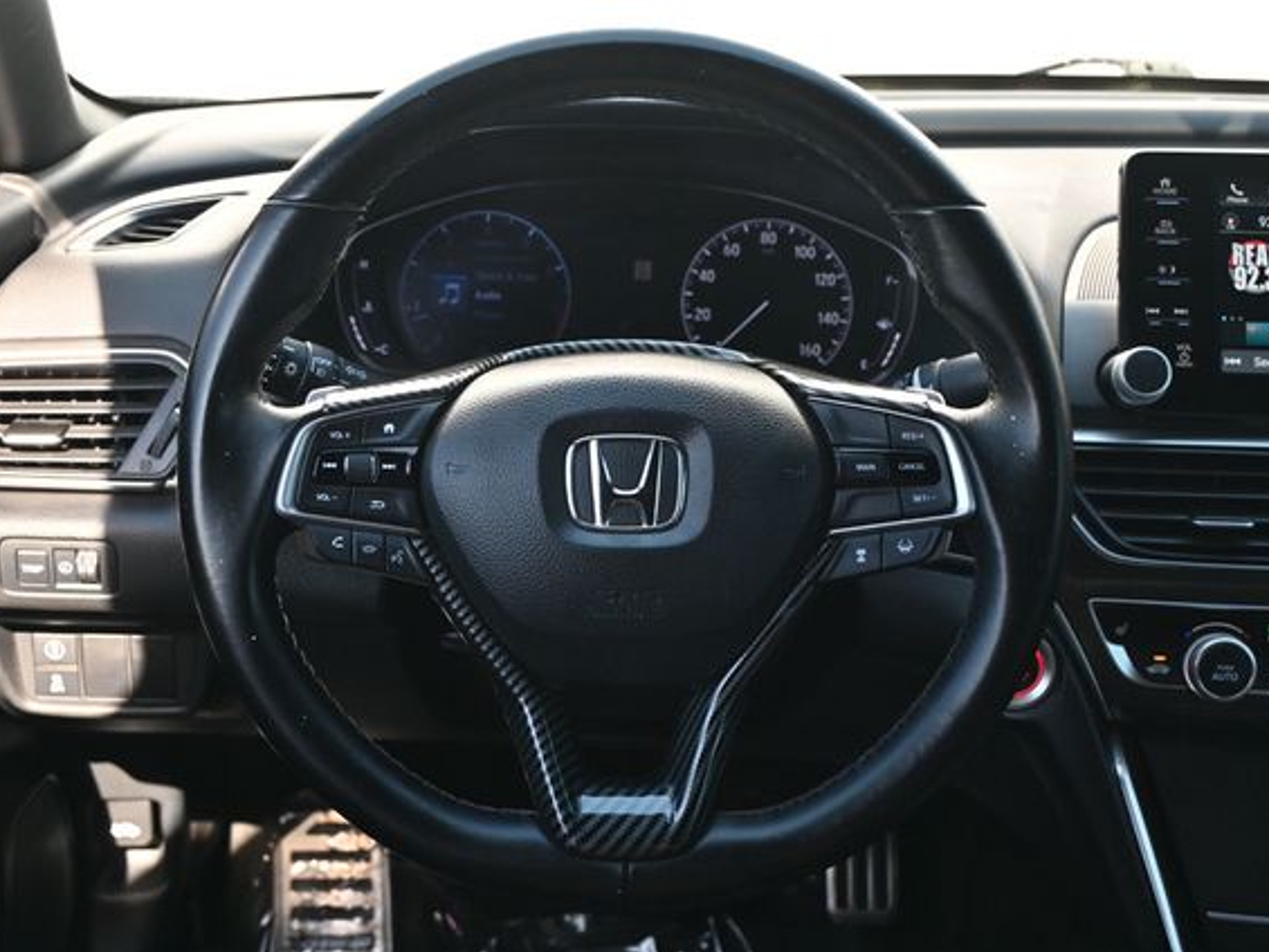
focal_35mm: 50
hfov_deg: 38.3
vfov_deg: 29.2
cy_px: 476
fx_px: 1827
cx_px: 618
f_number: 4.8
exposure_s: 1/160
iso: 400
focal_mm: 30.5
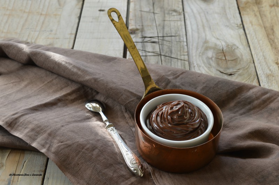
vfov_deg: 22.6
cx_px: 140
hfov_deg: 33.4
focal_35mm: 60
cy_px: 92
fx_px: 465
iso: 200
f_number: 9
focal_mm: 40
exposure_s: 1/13
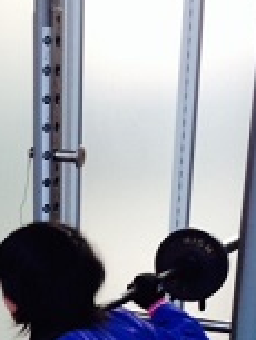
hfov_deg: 16.8
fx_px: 847
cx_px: -7
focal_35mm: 86
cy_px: 393
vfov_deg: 21.3
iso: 50
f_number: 2.4
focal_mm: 4.12
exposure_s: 1/20
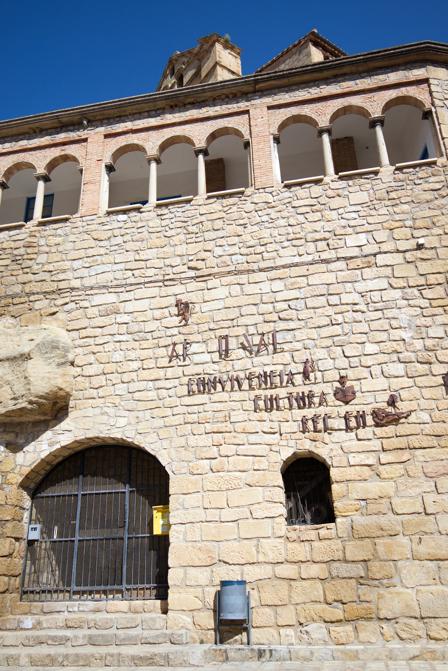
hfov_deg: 43.6
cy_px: 336
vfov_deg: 61.9
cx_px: 224
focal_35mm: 30
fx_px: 559
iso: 100
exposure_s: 1/1600
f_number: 6.3
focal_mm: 20
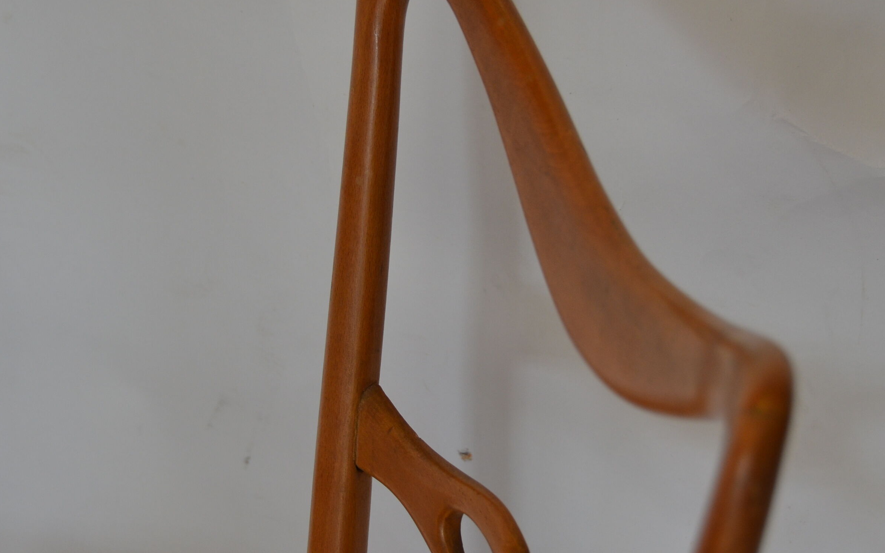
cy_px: 282
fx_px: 2291
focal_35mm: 95
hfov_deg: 21.9
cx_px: 464
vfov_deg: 13.8
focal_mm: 40
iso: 400
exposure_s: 1/50
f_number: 4.5
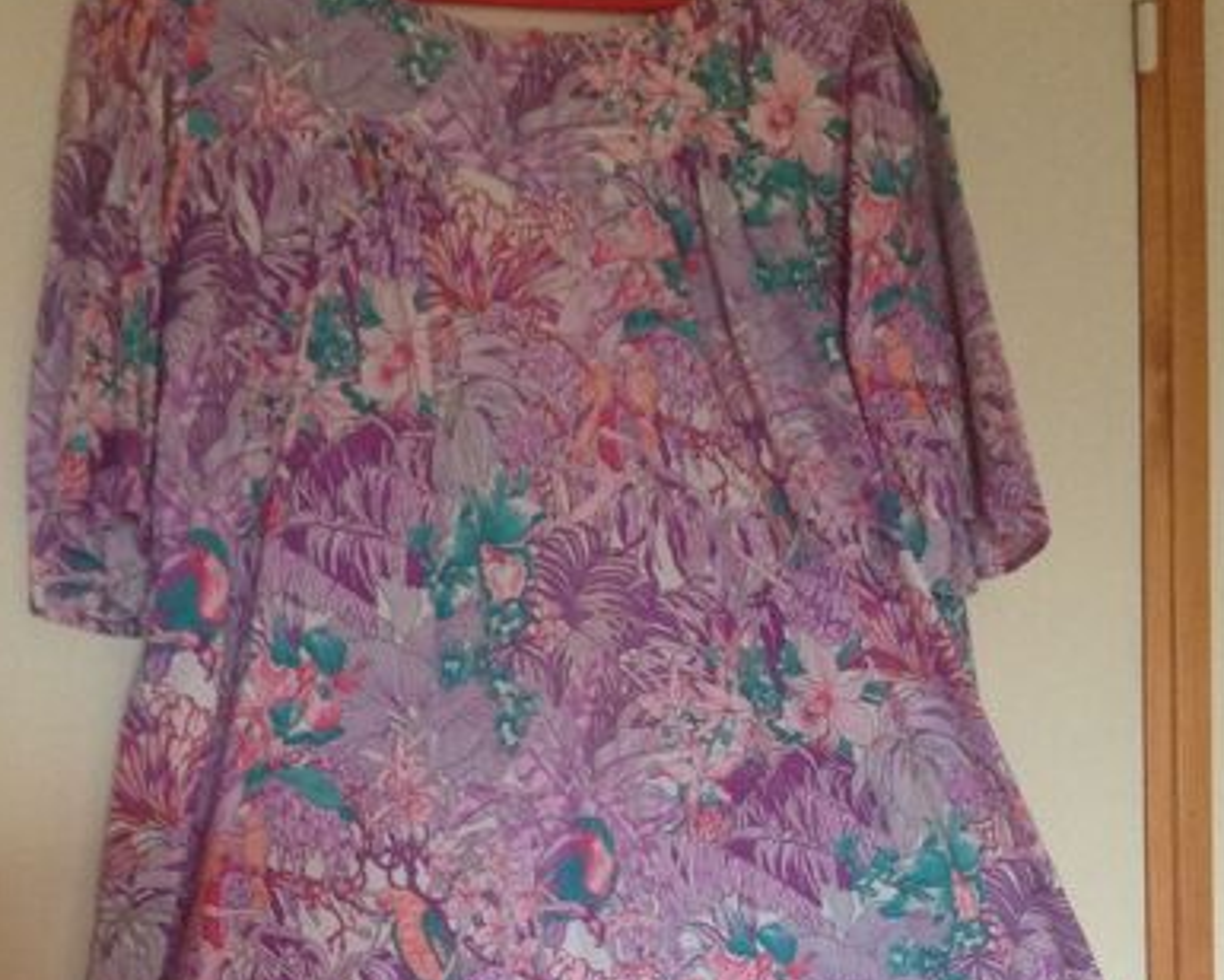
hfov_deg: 33.0
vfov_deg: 25.9
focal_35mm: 57
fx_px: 2065
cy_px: 877
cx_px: 544
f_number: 2.4
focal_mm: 4.28
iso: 200
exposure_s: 1/15
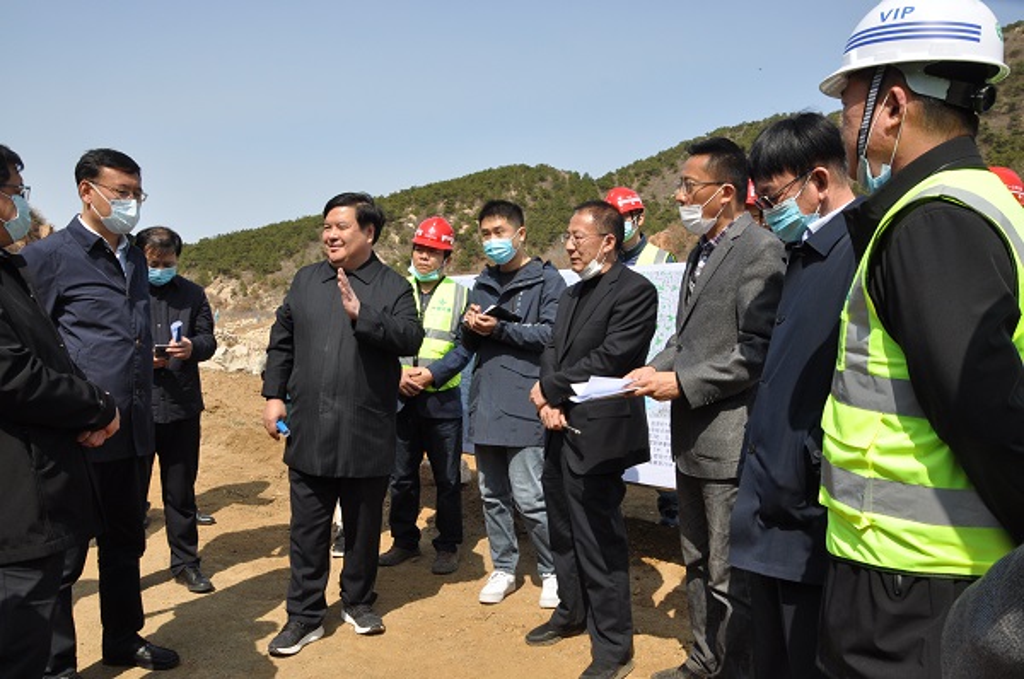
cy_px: 340
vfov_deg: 47.8
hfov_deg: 67.5
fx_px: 767
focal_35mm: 27
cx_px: 512
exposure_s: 1/500
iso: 640
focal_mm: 18
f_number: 11
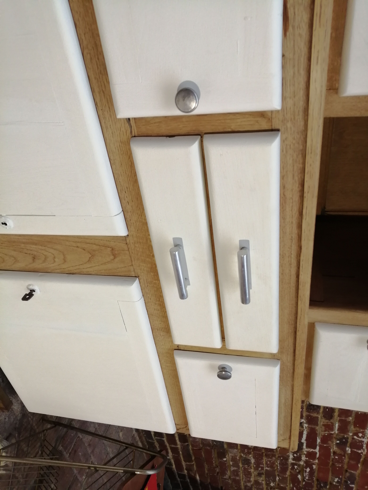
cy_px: 245
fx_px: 369
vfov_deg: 67.3
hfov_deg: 53.1
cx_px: 184
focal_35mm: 26
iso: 160
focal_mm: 3.62
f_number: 1.8
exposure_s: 1/33.3
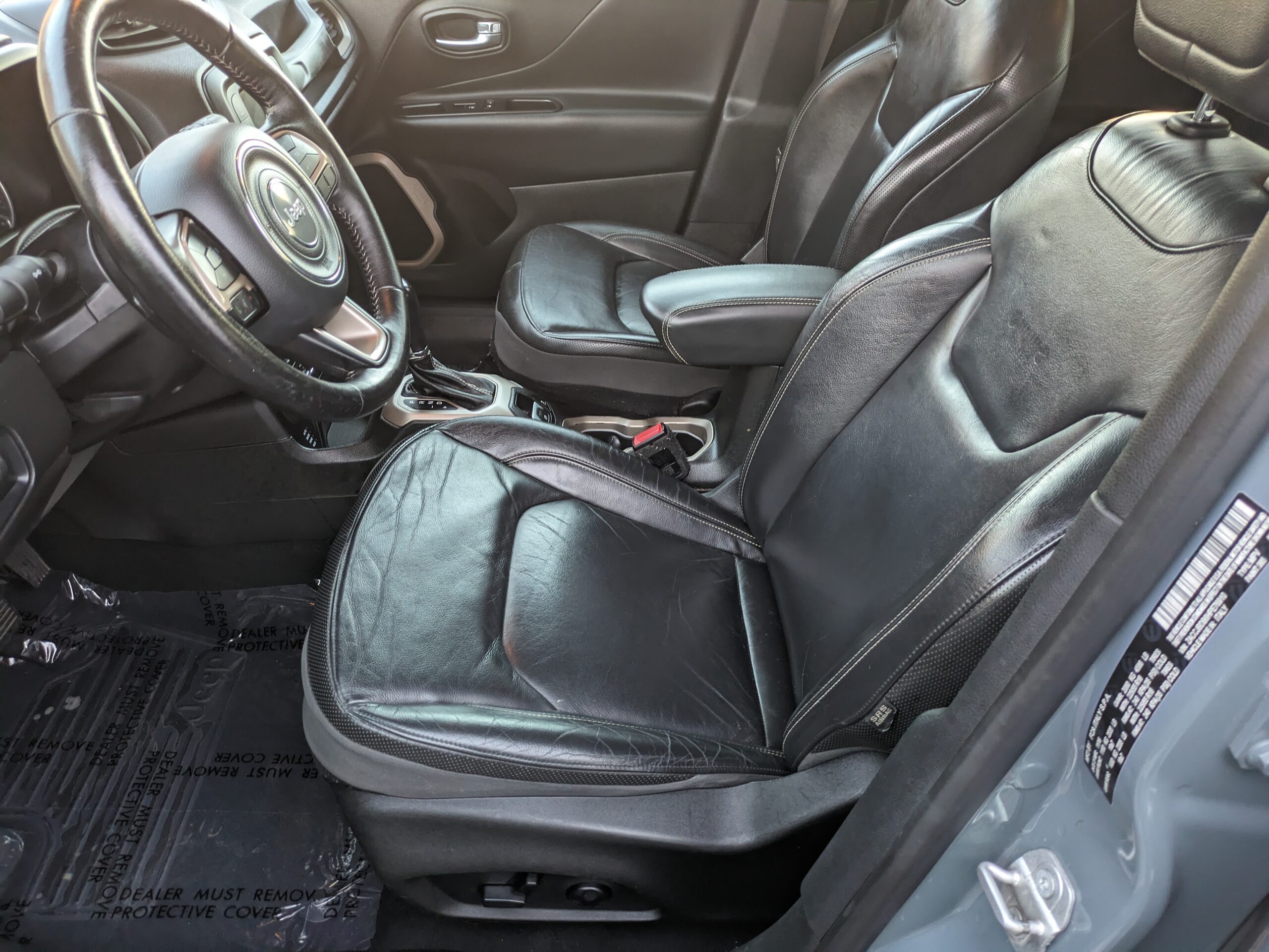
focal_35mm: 25
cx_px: 634
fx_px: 917
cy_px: 476
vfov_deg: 54.9
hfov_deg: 69.4
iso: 273
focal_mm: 5.43
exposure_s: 1/40
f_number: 1.89
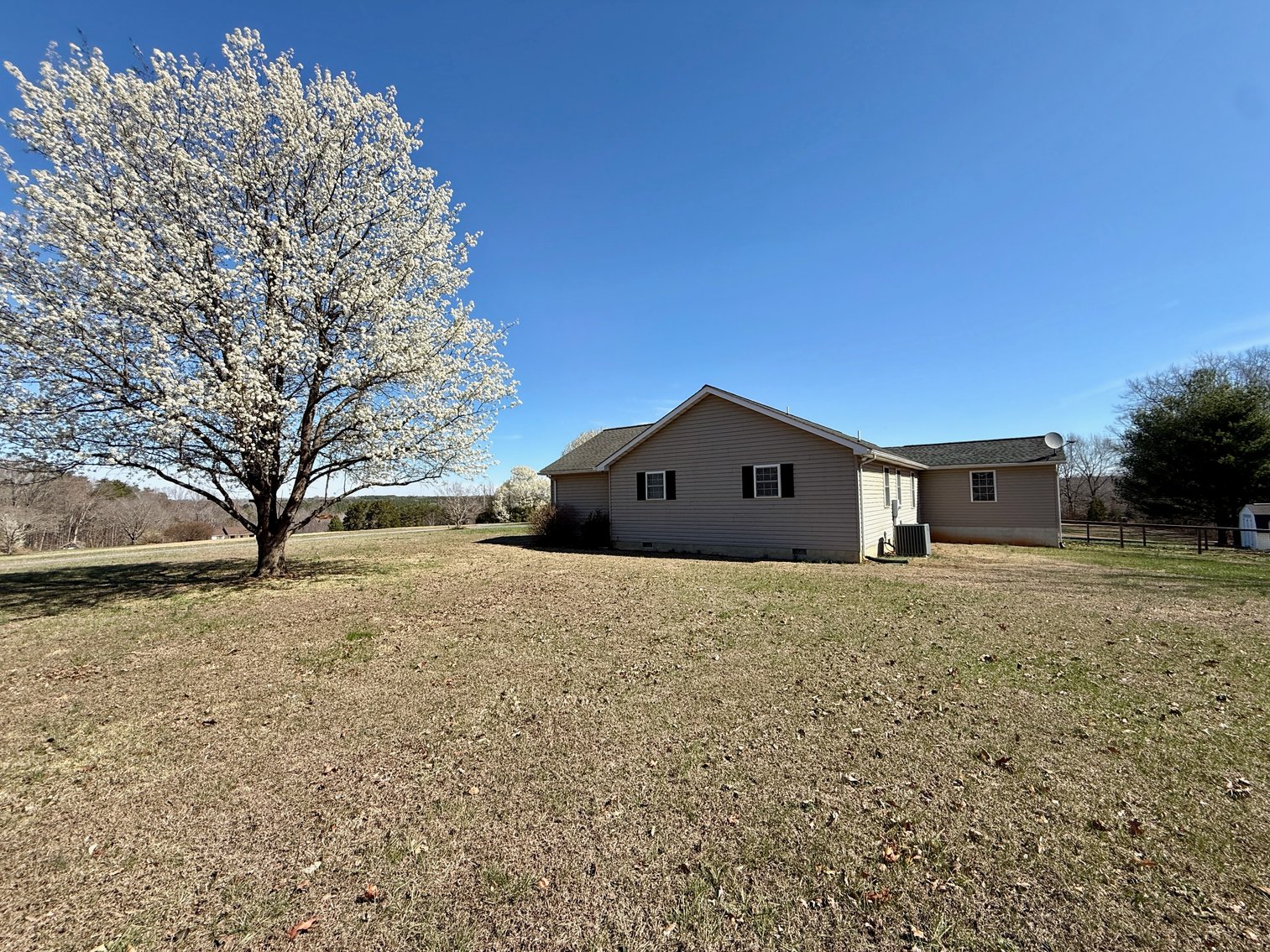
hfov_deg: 102.1
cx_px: 635
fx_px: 514
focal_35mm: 14
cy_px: 476
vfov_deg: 85.7
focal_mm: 2.22
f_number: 2.2
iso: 50
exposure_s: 1/1848
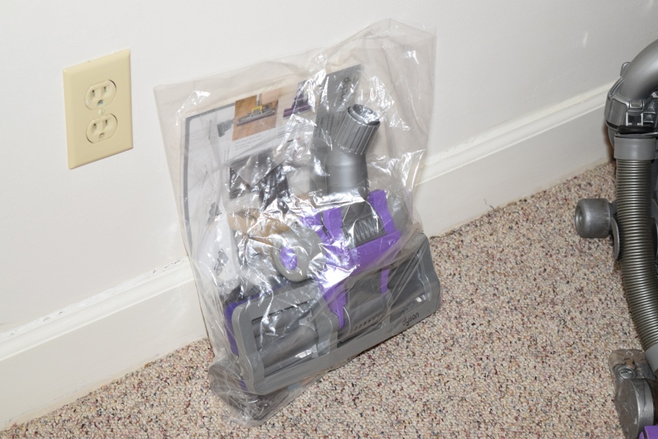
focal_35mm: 82
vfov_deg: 16.6
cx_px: 329
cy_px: 220
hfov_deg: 24.6
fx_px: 1508
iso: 1400
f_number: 5.6
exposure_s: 1/60
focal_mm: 55
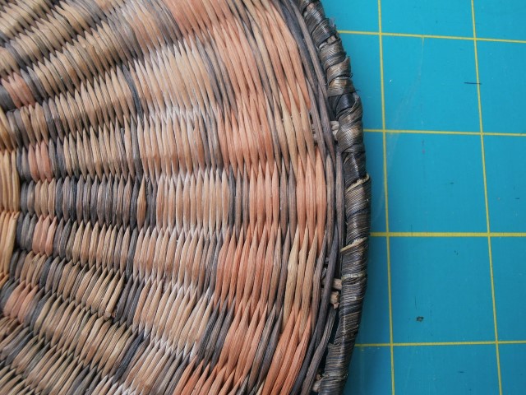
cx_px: 263
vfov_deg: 42.9
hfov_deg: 55.4
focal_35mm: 33
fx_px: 501
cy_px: 198
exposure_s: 1/25
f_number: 3.6
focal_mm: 5.93
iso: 125
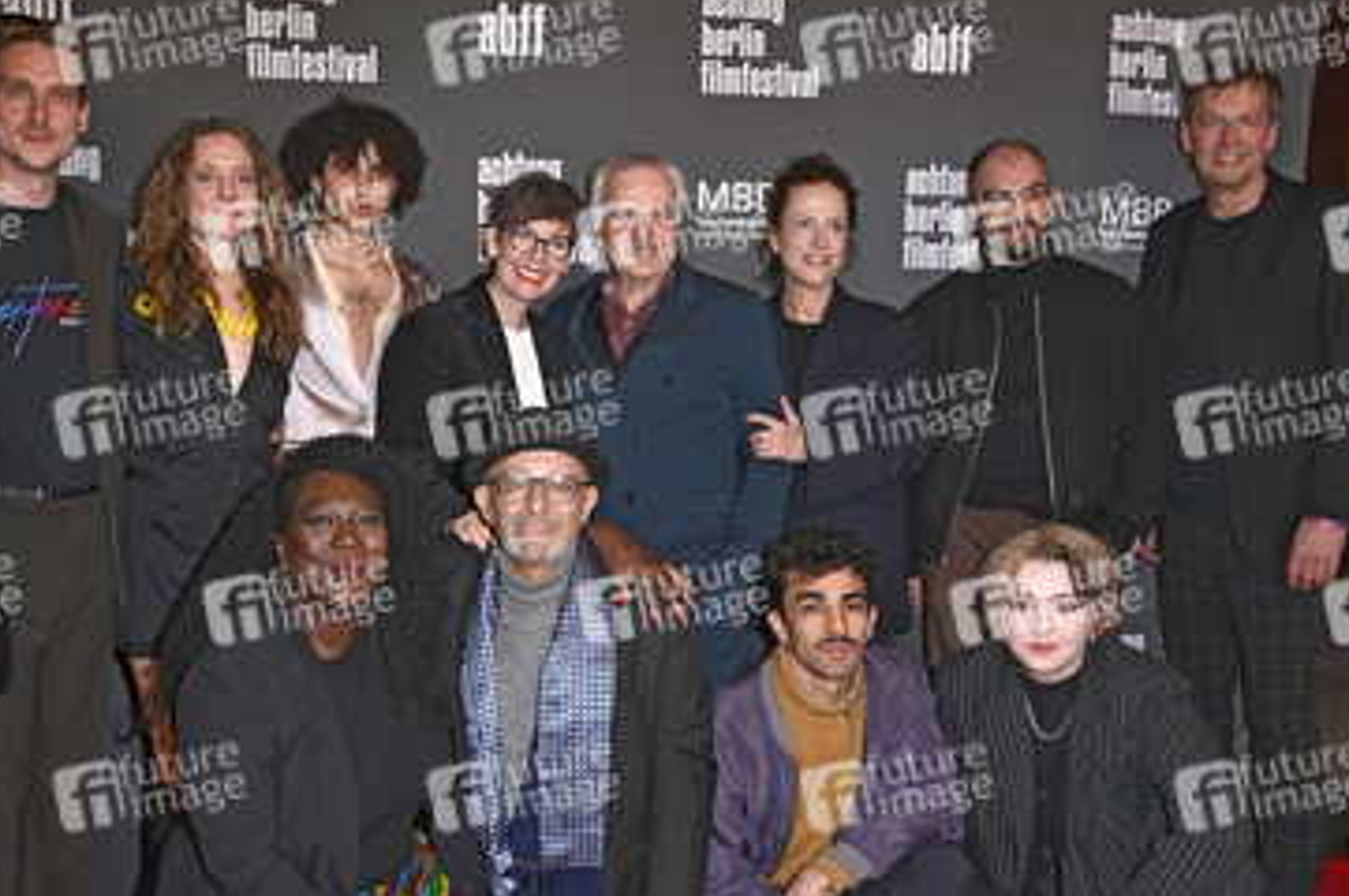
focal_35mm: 35
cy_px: 508
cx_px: 574
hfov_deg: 54.3
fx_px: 1310
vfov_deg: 37.7
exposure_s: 1/250
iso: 1250
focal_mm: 28
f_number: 6.3
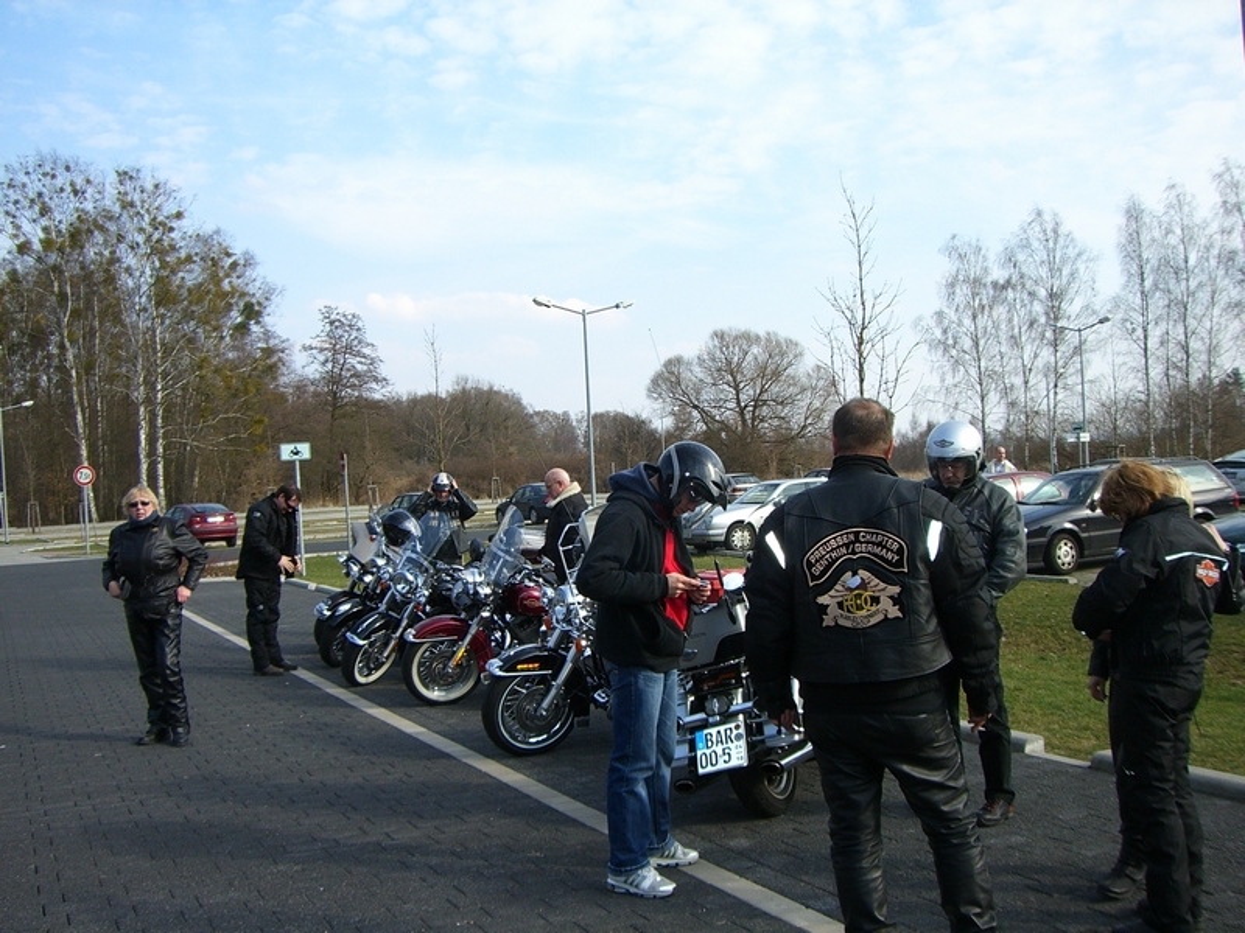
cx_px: 622
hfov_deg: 49.0
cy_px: 466
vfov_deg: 37.7
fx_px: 1367
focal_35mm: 38
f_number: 4.3
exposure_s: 1/320
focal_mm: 6.2
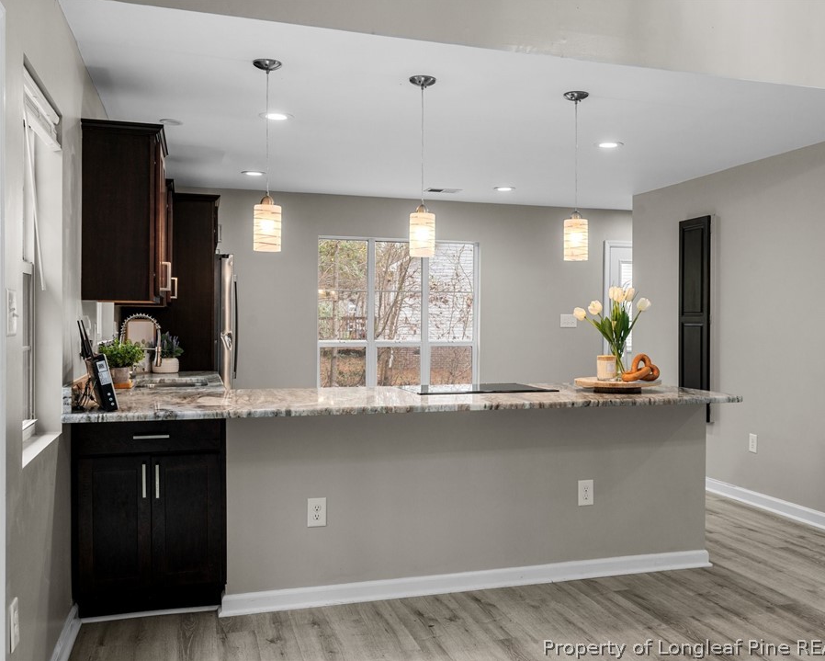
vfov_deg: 43.4
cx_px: 478
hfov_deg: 52.6
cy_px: 330
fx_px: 830
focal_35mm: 34
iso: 320
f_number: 8
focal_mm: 30
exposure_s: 1/6
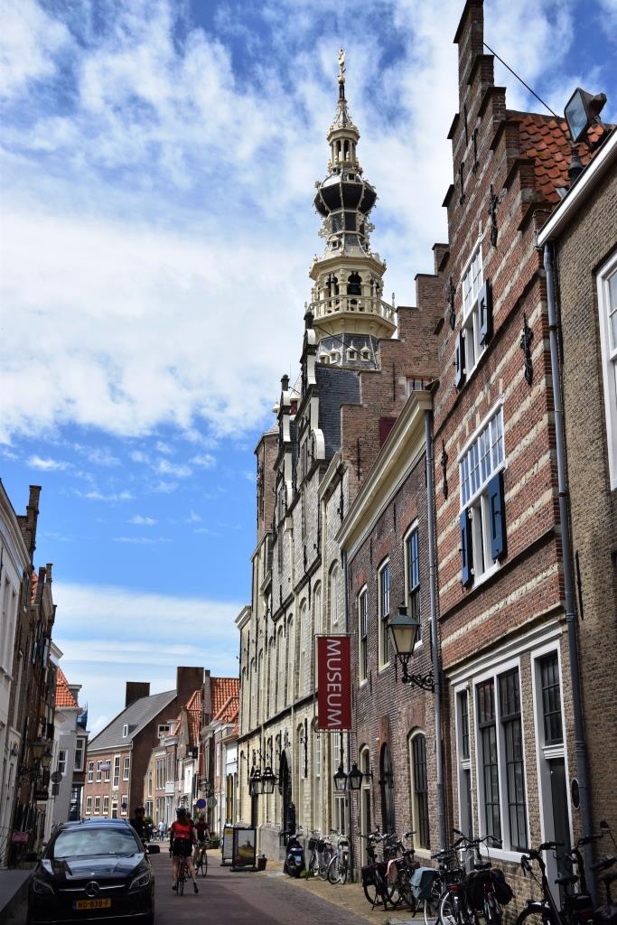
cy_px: 462
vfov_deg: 43.6
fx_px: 1156
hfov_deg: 29.9
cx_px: 308
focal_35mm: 45
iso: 160
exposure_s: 1/640
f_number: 7.1
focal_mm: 30
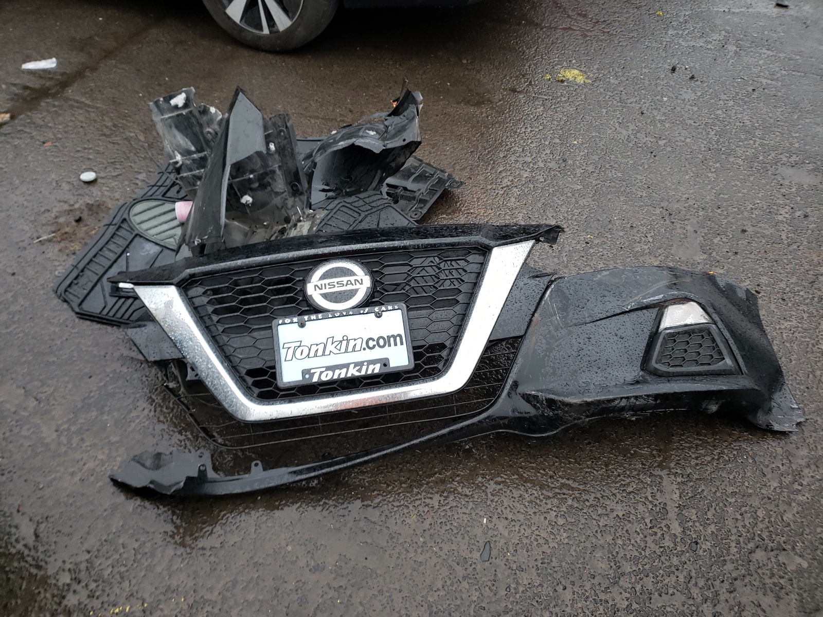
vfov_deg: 53.1
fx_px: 618
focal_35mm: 26
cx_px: 412
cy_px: 308
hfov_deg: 67.3
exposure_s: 1/60.2
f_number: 1.5
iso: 70
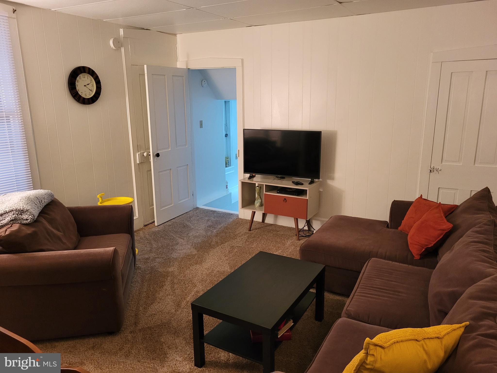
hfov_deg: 67.3
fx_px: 373
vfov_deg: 53.1
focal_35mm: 26
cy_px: 186
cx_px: 248
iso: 640
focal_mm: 5.4
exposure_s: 1/40
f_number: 1.8
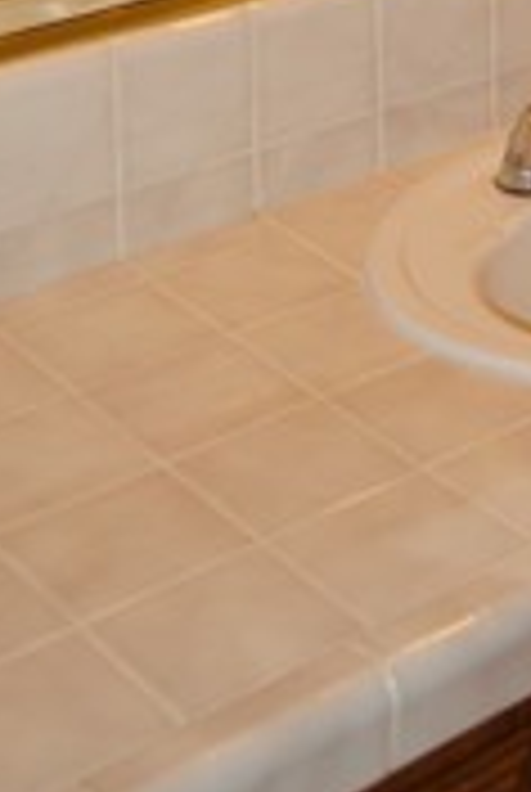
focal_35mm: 98
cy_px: -495
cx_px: 781
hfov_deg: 13.3
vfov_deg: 17.9
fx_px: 2160
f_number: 3.5
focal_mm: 18
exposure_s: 1/200
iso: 160
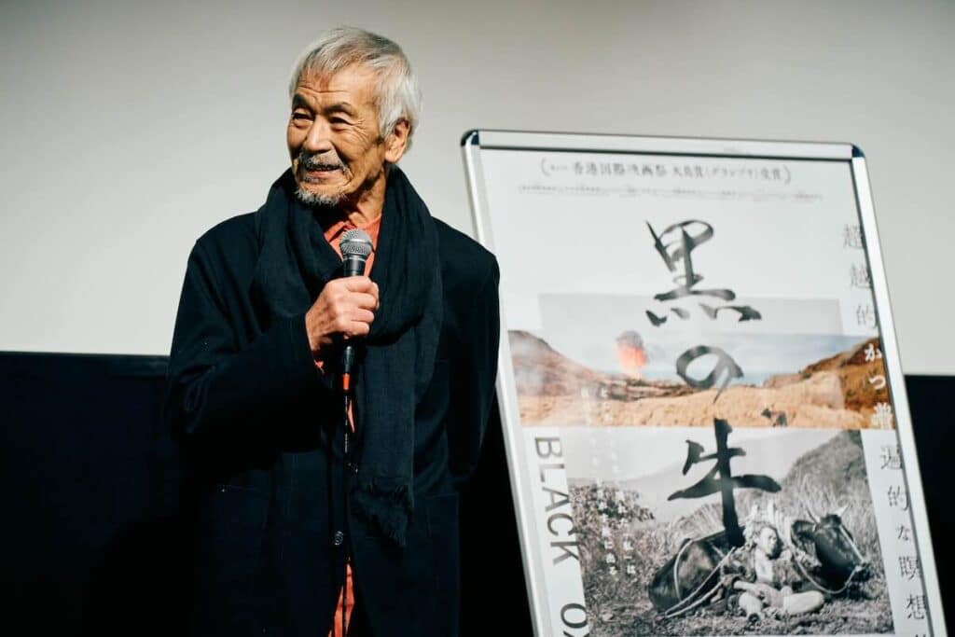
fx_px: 5306
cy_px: 318
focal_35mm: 200
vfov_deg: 6.9
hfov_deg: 10.3
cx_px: 478
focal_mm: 200
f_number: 2.8
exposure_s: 1/200
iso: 1600
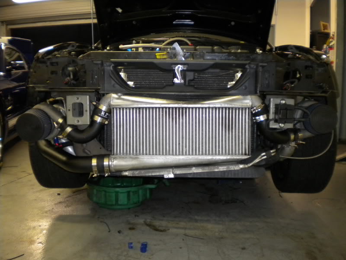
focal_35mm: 35
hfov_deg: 52.6
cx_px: 173
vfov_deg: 40.7
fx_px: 350
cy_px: 130
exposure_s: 1/30
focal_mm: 6.3
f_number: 3.1
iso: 400
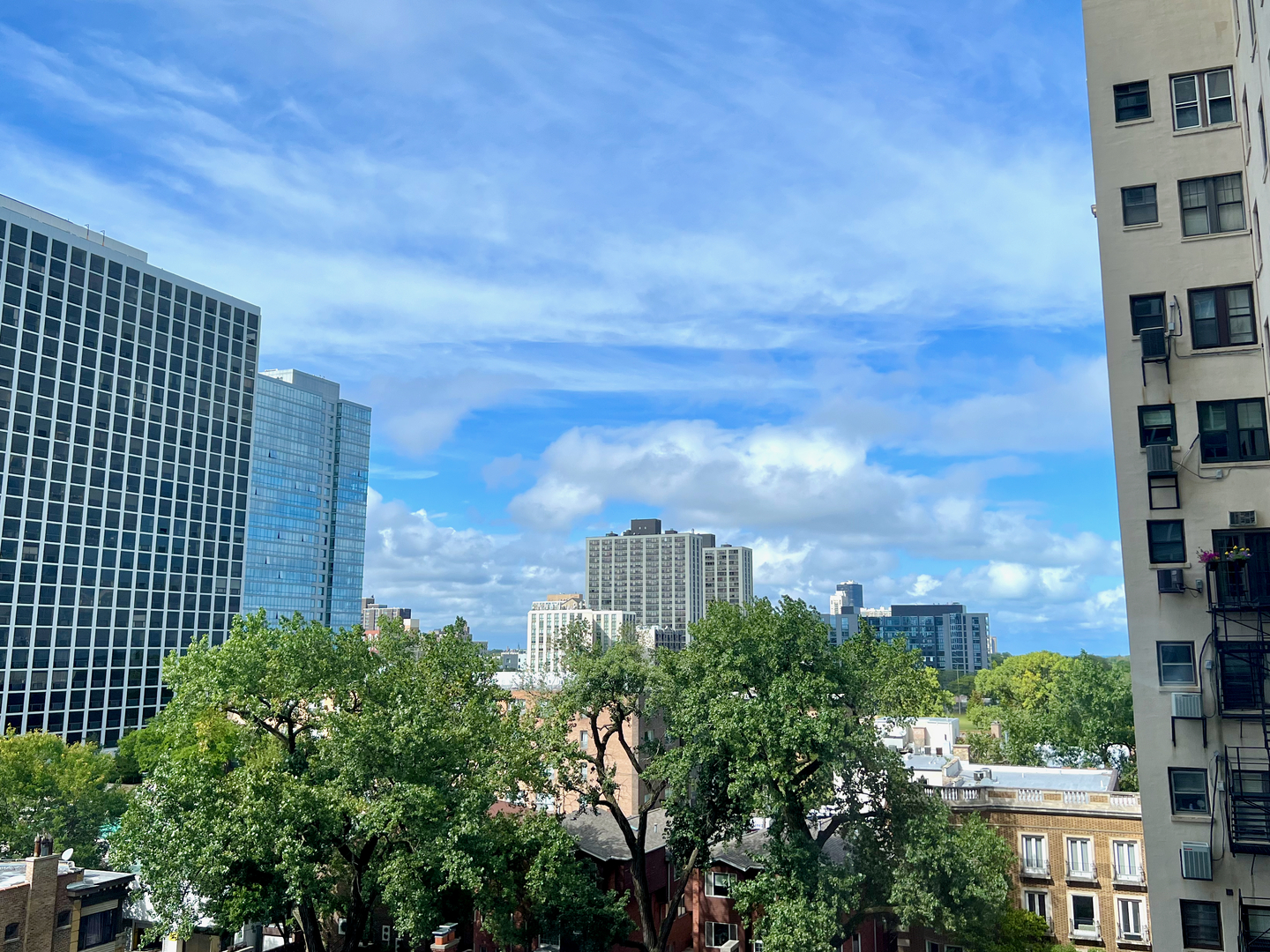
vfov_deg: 53.1
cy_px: 476
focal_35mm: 26
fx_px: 954
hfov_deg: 67.3
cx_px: 635
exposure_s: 1/2299
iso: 50
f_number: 1.5
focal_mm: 5.7
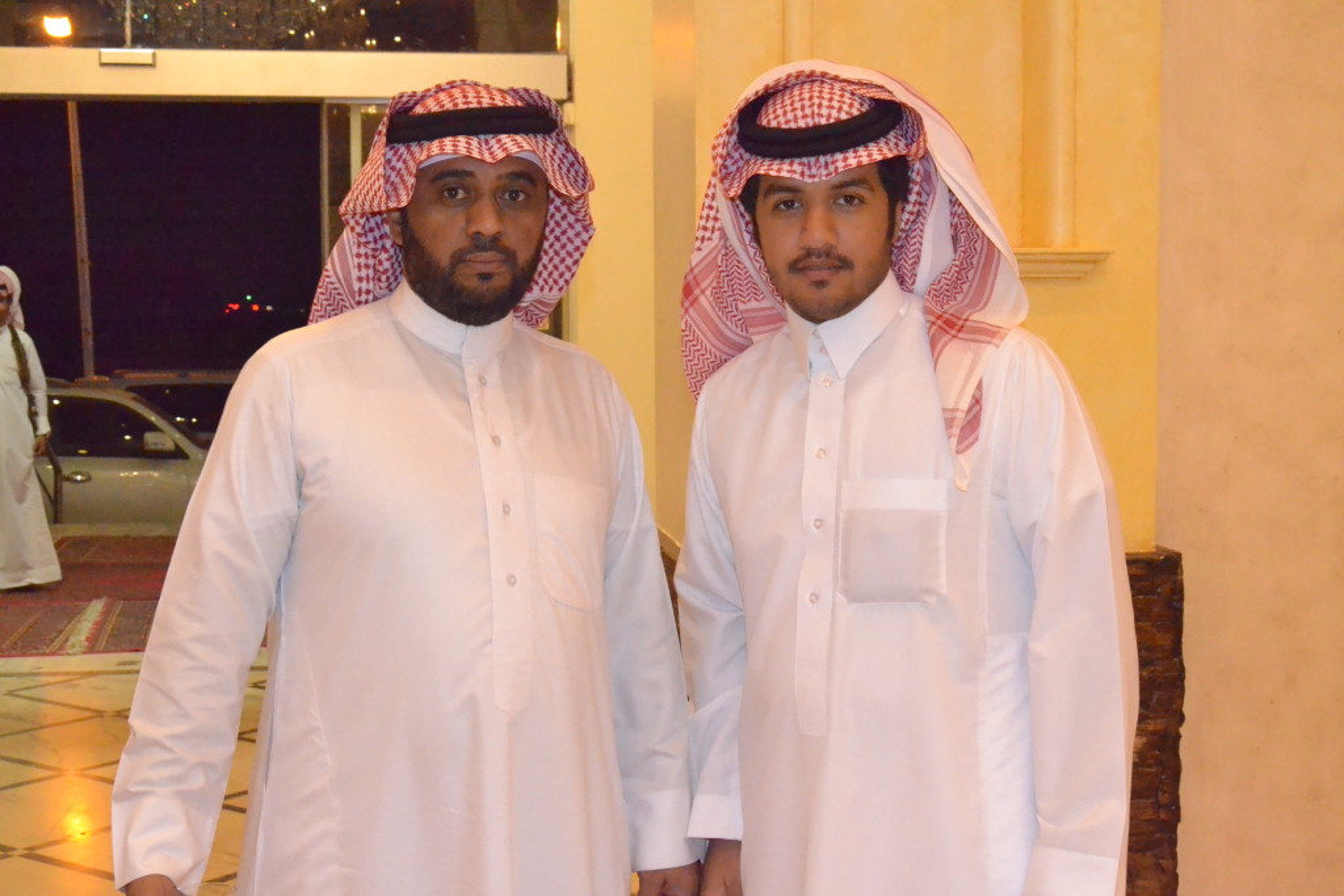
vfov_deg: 26.5
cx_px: 672
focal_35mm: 51
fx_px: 1904
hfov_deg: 38.9
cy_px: 448
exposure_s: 1/200
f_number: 10
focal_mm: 34
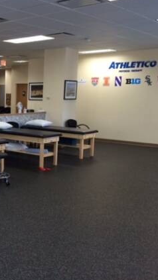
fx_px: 350
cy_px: 132
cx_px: -31
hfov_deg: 23.3
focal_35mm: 47
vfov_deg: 43.7
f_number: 2.2
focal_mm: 4.12
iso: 50
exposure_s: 1/30
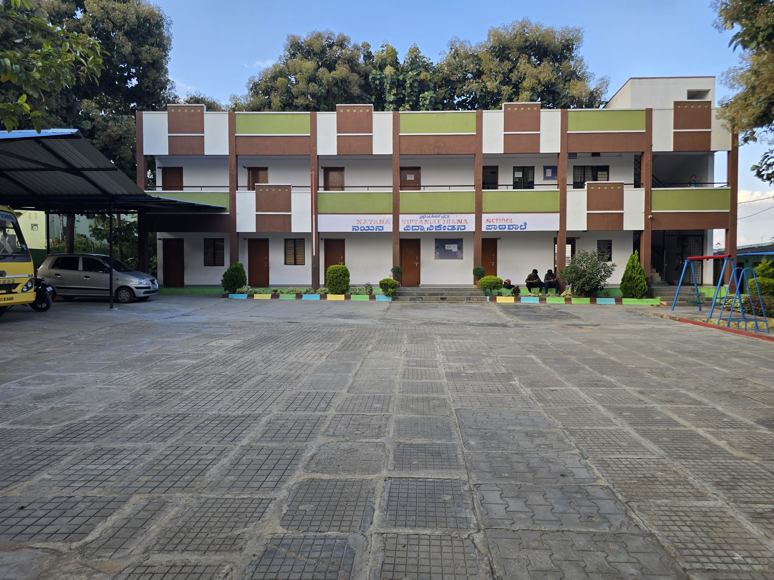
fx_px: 514
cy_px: 290
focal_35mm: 23
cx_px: 387
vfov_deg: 58.9
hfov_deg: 73.9
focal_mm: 6.3
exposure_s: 1/180
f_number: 1.7
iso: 20
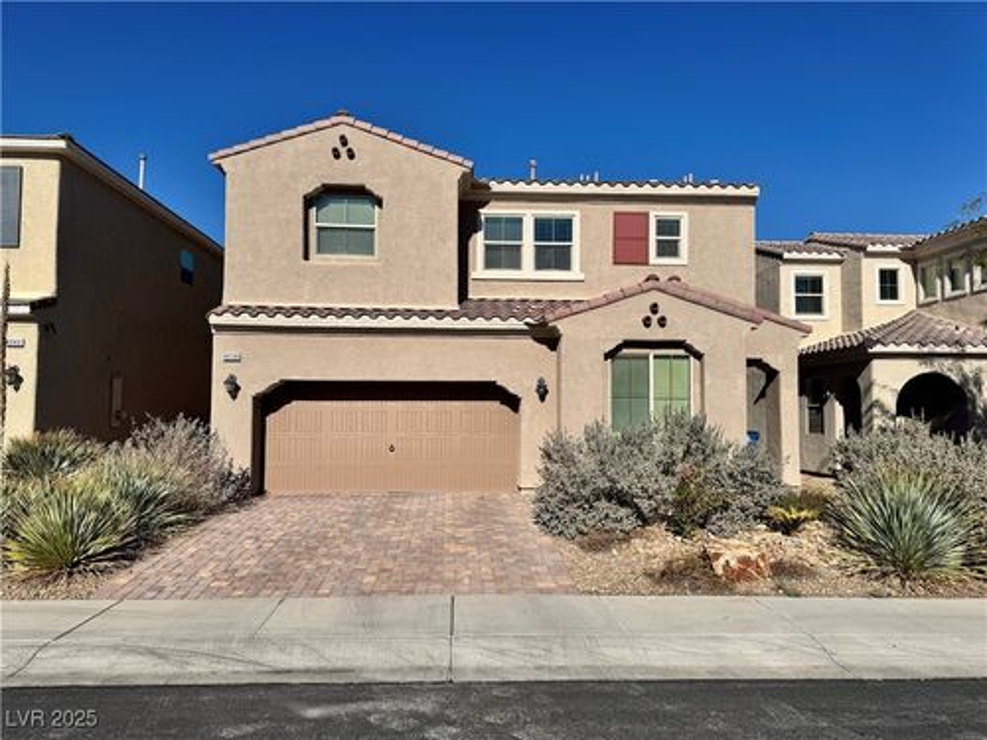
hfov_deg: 71.6
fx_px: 684
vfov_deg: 56.8
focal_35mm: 24
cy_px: 370
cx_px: 494
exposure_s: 1/10417
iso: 80
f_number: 1.78
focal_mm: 6.76
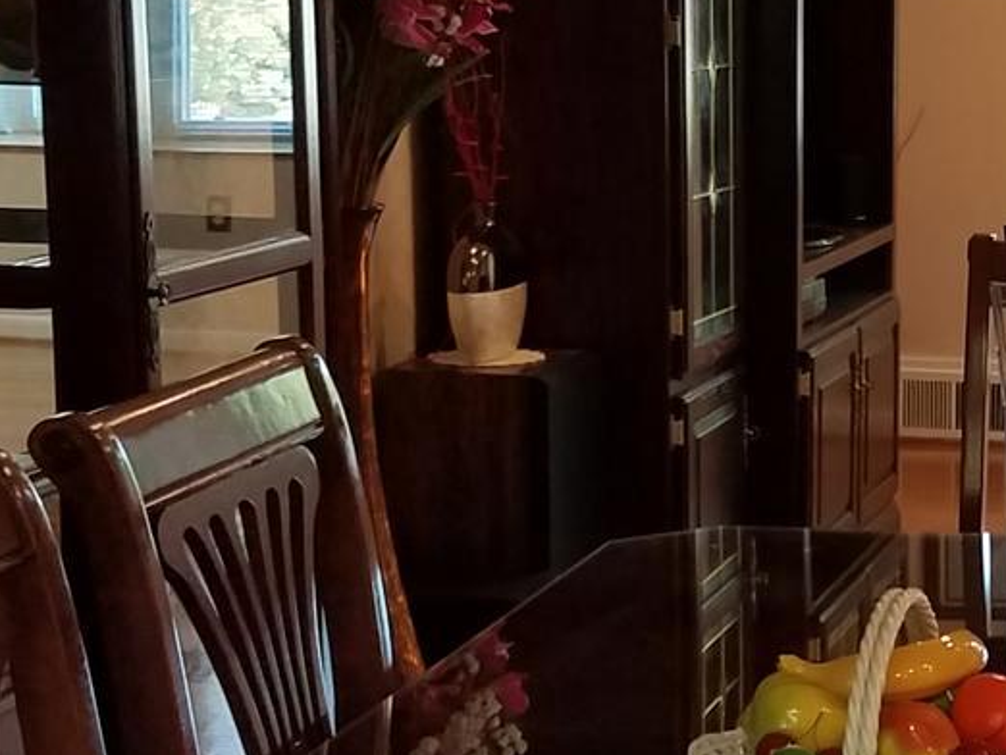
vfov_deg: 14.5
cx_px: 1249
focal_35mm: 102
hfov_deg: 18.2
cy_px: 379
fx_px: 2966
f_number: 1.7
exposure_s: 1/120
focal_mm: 4.2
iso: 200
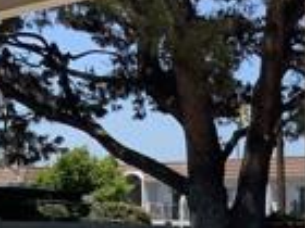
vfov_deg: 10.8
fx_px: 1172
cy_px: 339
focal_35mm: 133
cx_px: 455
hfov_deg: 13.9
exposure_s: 1/2959
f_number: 1.8
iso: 20
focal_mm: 3
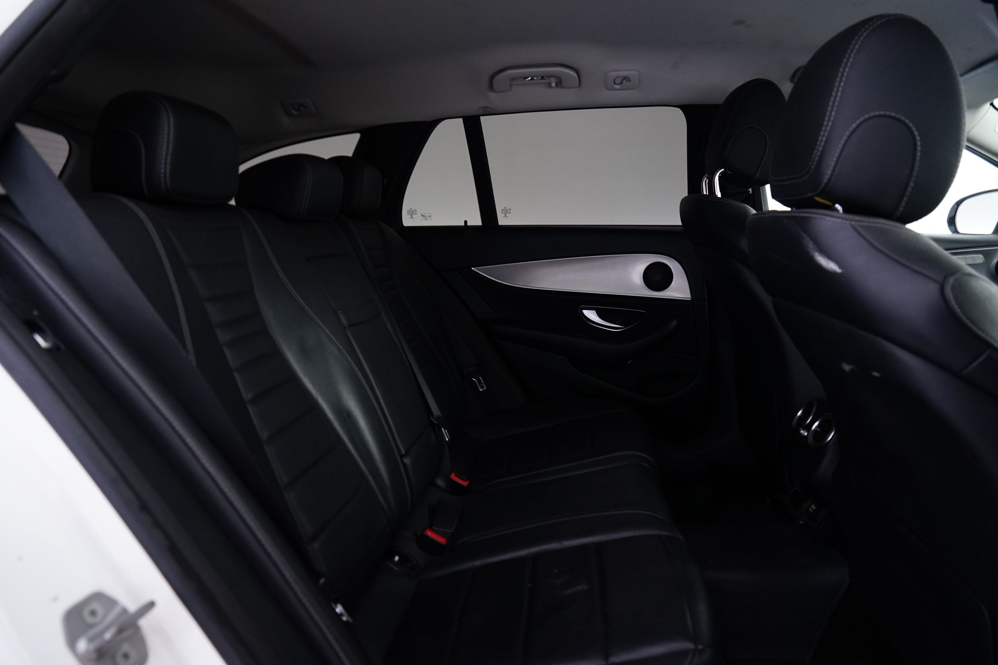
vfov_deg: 53.1
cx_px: 499
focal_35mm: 24
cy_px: 332
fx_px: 665
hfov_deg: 73.7
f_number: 5
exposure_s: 1/8
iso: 1250
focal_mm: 24
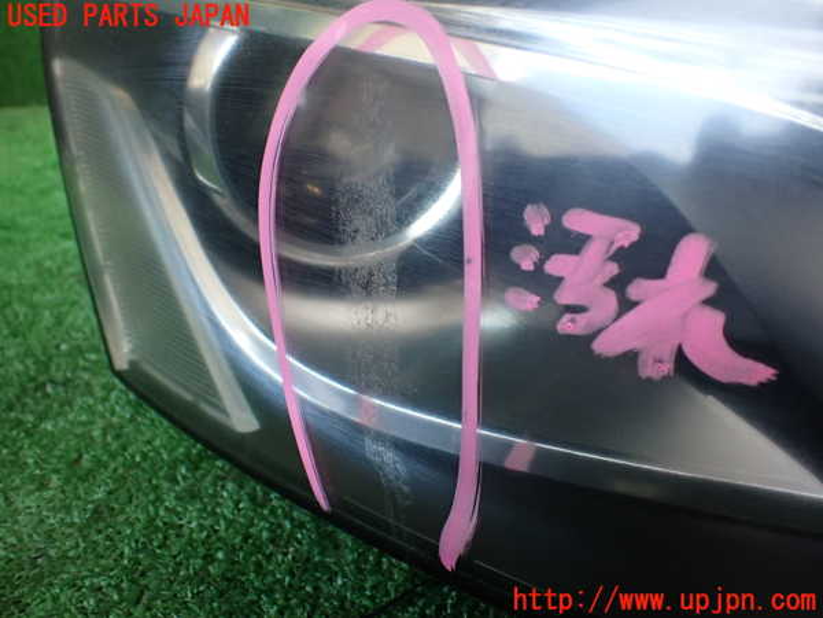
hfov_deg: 60.0
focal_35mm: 30
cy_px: 309
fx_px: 713
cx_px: 412
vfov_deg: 46.8
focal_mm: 5.4
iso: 400
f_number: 2.3
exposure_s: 1/125
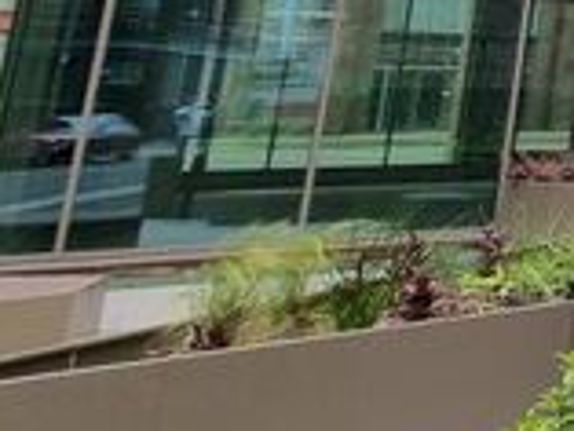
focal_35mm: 58
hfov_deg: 16.9
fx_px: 962
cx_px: 1272
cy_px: -93
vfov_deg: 23.1
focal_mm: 2.2
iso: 50
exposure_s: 1/222
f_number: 2.2
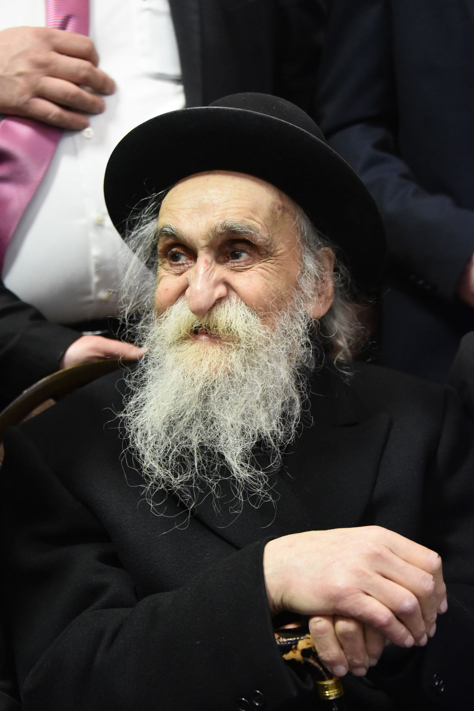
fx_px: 1402
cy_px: 397
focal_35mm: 71
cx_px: 221
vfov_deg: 28.4
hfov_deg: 19.2
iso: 6400
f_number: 5
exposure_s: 1/50
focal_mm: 62
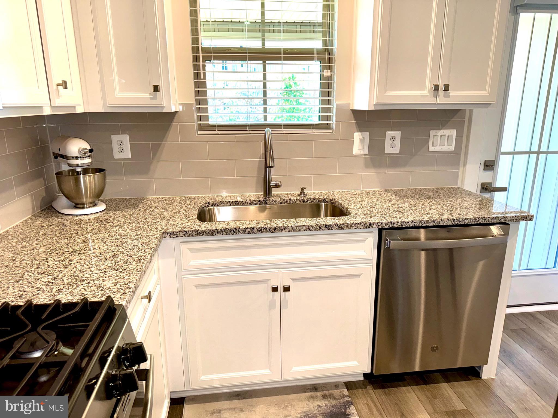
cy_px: 209
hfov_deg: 71.6
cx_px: 279
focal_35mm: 24
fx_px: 387
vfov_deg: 56.8
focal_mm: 6.76
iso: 125
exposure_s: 1/120
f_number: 1.78
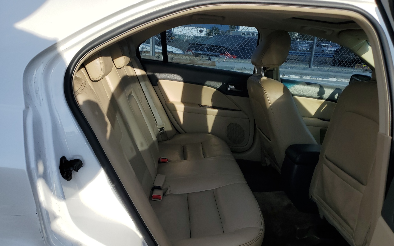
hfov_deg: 66.5
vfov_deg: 44.5
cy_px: 126
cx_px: 199
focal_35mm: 28
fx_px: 301
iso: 50
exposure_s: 1/2500
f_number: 1.5
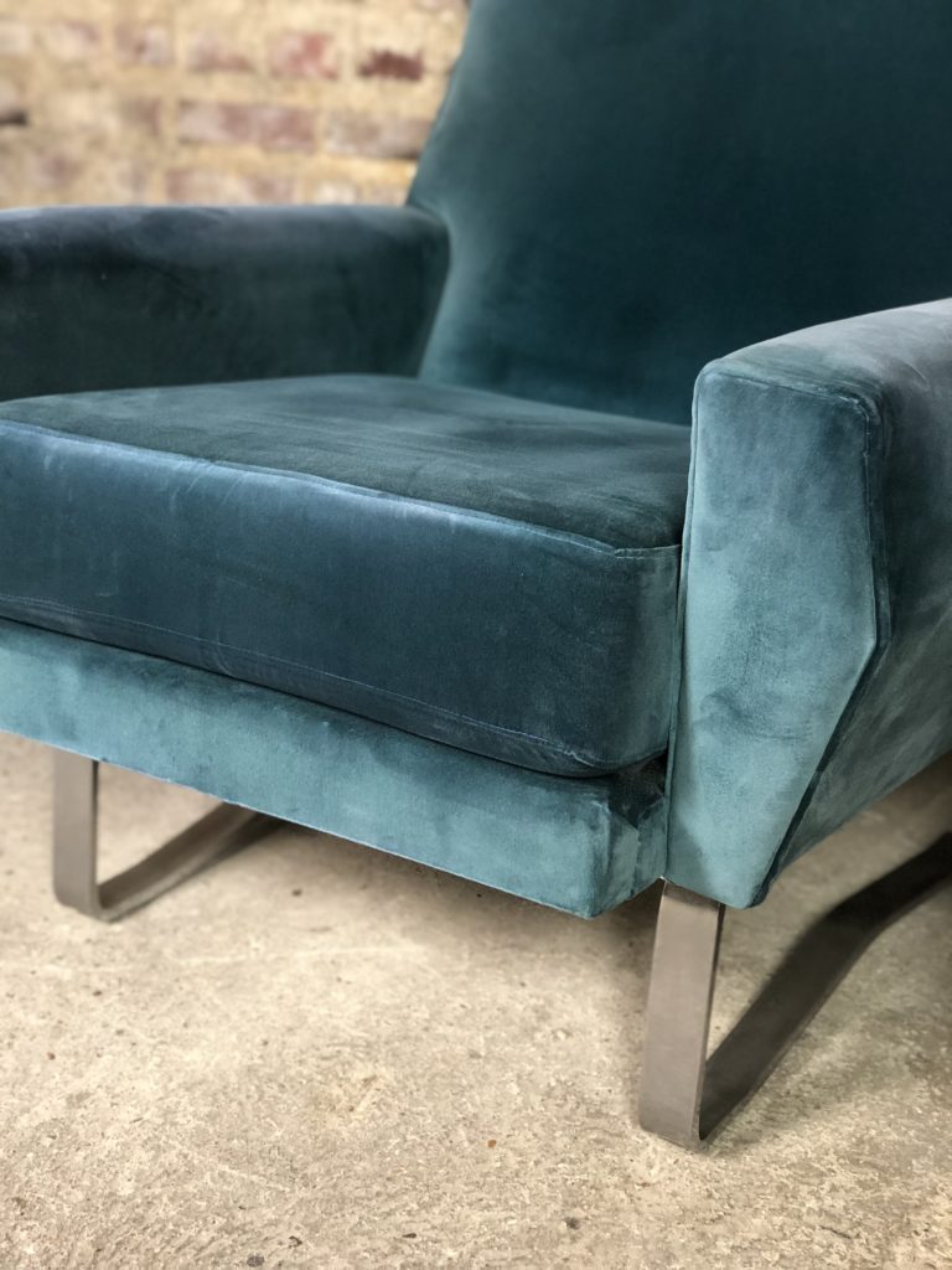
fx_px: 1907
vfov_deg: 36.8
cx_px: 476
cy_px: 635
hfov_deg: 28.0
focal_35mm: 52
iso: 160
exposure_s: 1/17
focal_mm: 6
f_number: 2.4
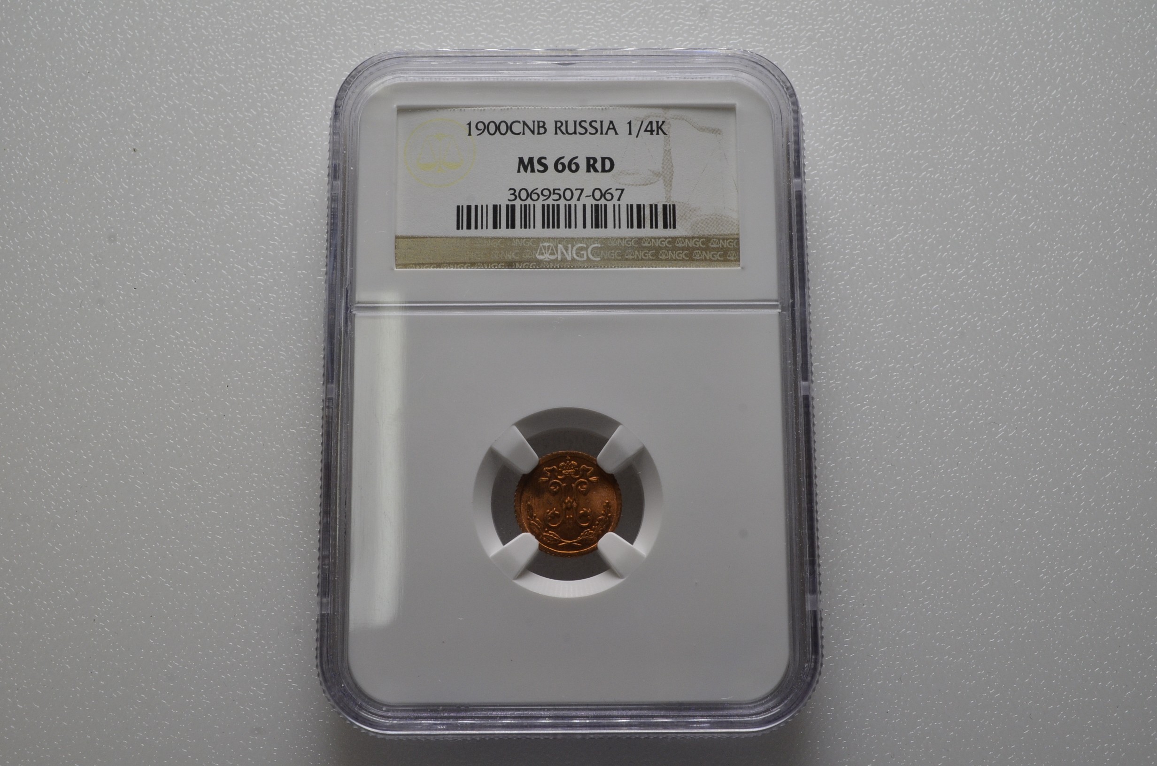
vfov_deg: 28.0
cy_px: 383
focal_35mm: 48
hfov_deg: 41.2
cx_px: 578
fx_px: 1539
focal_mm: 32
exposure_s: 1/250
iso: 400
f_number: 14
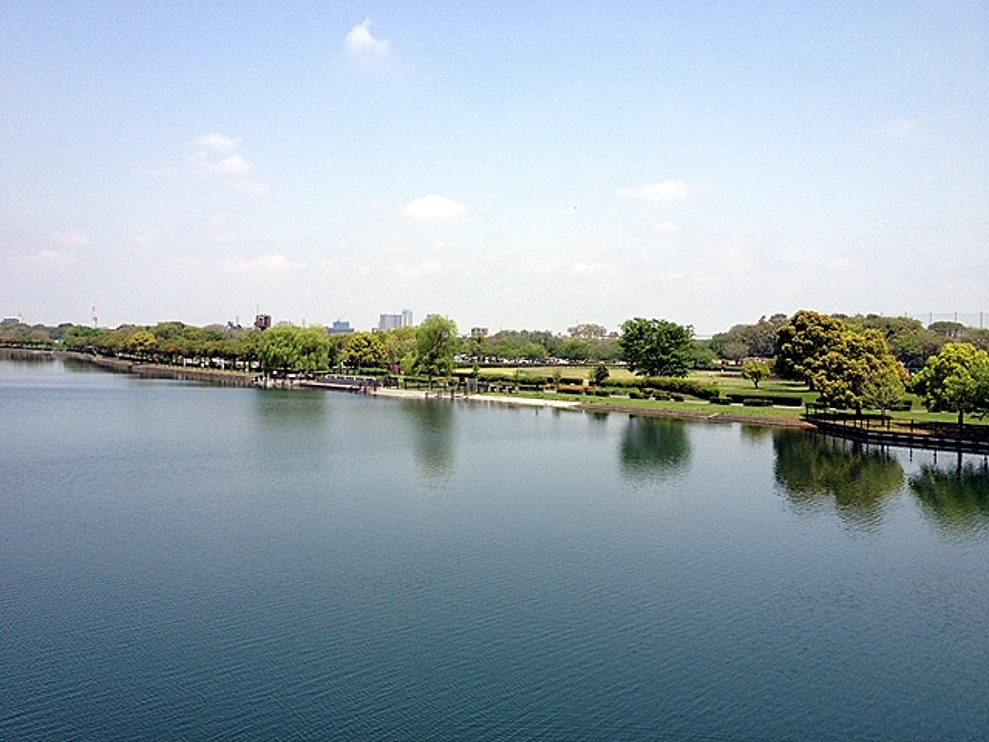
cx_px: 494
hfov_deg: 52.6
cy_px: 371
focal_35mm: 35
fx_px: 1000
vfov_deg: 40.7
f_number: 2.4
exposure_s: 1/1534
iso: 64
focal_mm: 4.28
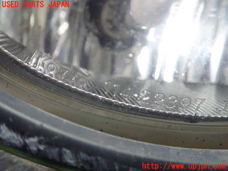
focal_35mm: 30
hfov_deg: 60.0
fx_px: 198
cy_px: 86
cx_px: 114
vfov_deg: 46.8
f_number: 2.3
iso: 800
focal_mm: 5.5
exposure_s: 1/80
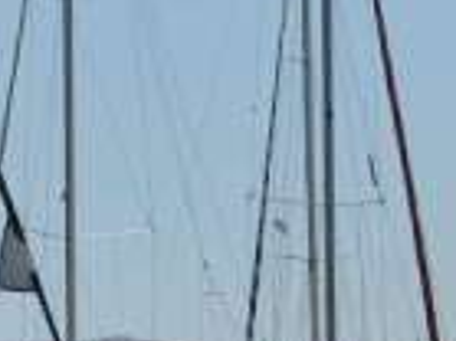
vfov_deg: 3.8
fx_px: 5107
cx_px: -112
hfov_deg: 5.1
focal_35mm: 388
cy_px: 321
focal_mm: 70
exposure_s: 1/320
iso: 100
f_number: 7.1
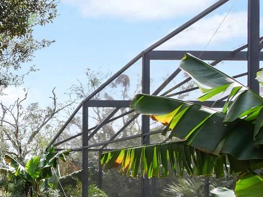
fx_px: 349
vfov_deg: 29.2
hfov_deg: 28.4
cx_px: -124
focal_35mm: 46
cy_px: 202
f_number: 6.3
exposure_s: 1/320
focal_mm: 7
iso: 200
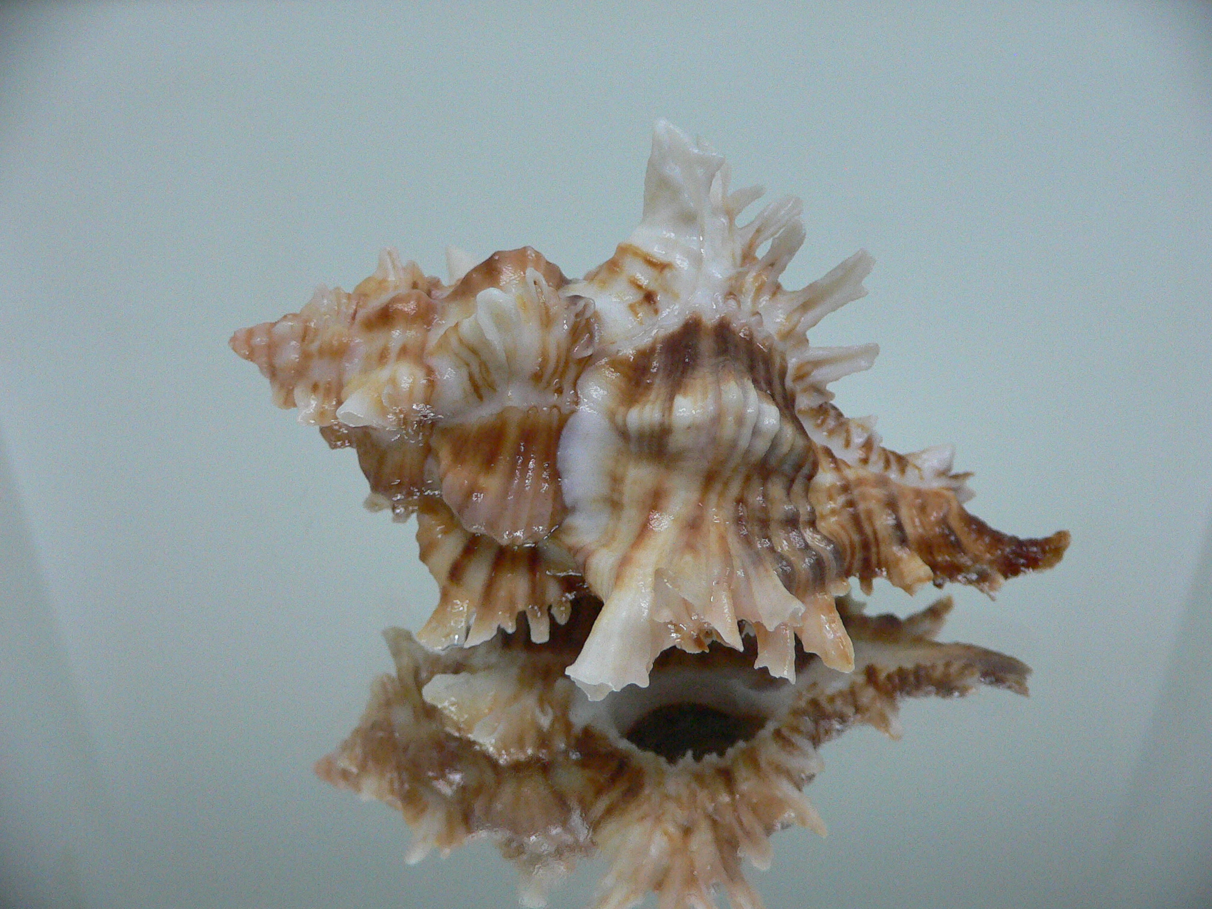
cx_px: 606
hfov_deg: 52.6
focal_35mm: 35
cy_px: 454
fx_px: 1225
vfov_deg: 40.7
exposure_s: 1/60
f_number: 2.8
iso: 200
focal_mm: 4.6
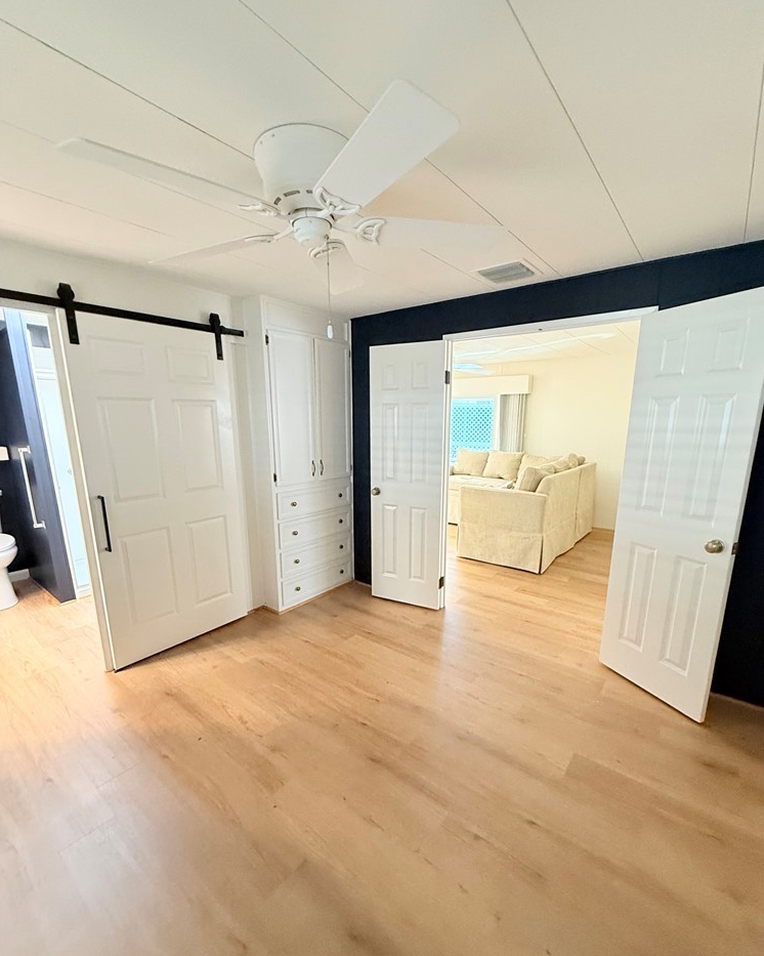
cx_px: 389
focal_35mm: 15
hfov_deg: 84.0
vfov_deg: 96.6
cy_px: 513
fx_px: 424
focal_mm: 2.22
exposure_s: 1/60
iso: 500
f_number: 2.2
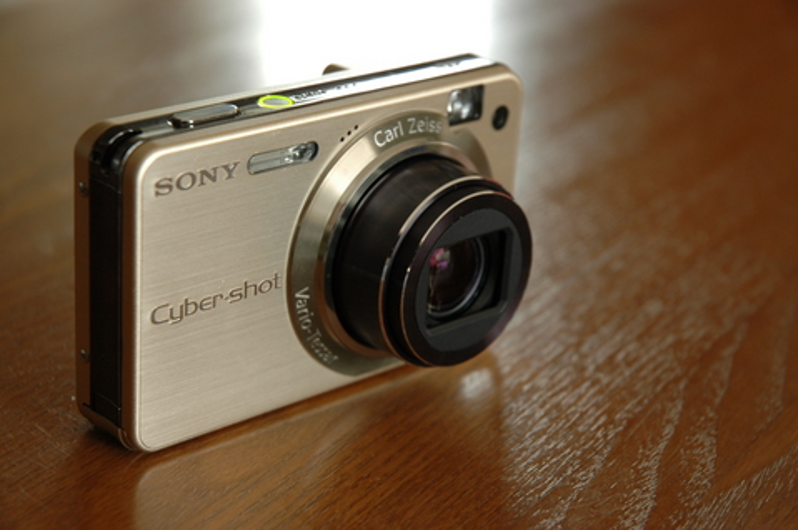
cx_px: 399
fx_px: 2324
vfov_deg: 13.0
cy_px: 265
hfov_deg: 19.5
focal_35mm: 105
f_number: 6.3
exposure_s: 1/4
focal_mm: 70
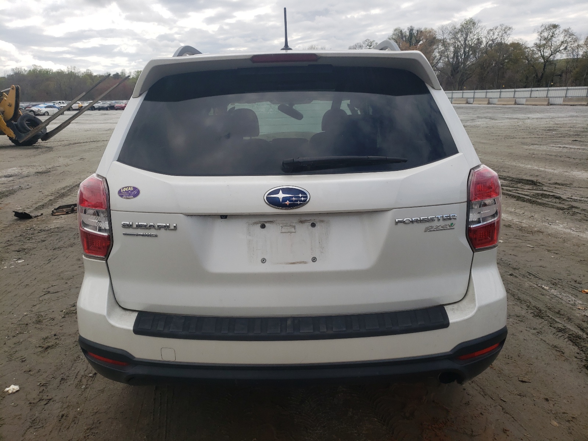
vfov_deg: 53.1
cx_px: 294
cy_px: 220
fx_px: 442
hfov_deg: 67.3
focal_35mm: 26
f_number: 1.5
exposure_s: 1/3333
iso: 50
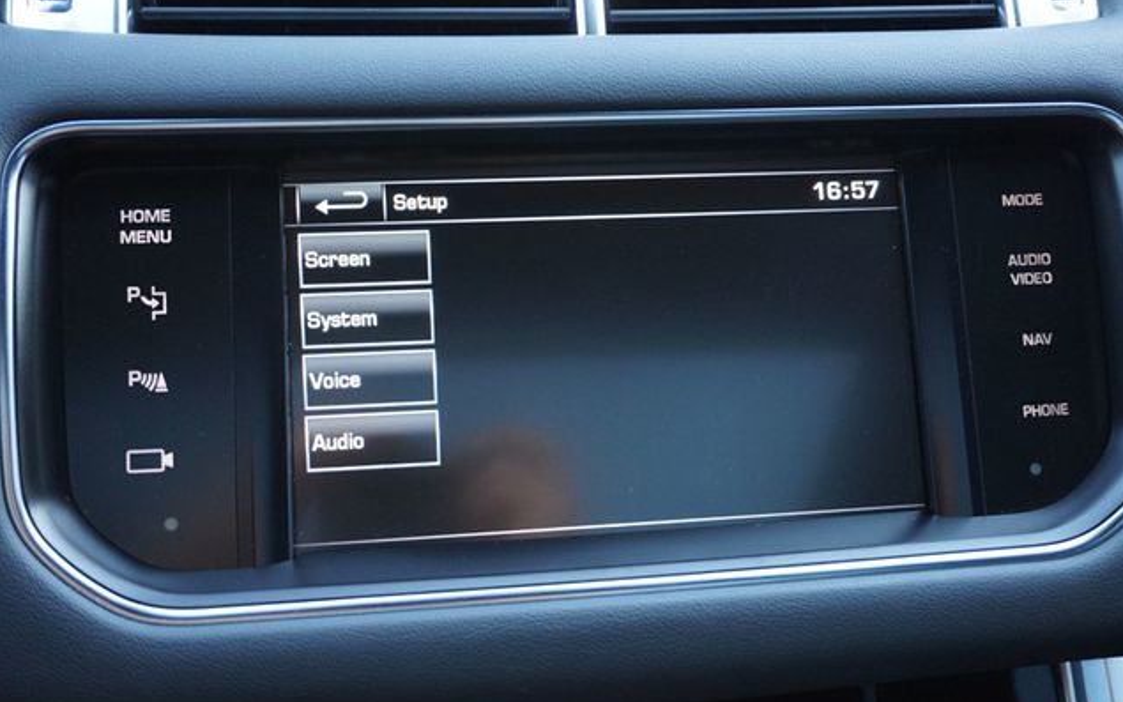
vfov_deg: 33.2
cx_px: 562
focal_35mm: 39
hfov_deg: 50.9
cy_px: 366
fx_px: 1179
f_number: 4.5
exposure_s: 1/60
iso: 1000
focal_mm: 25
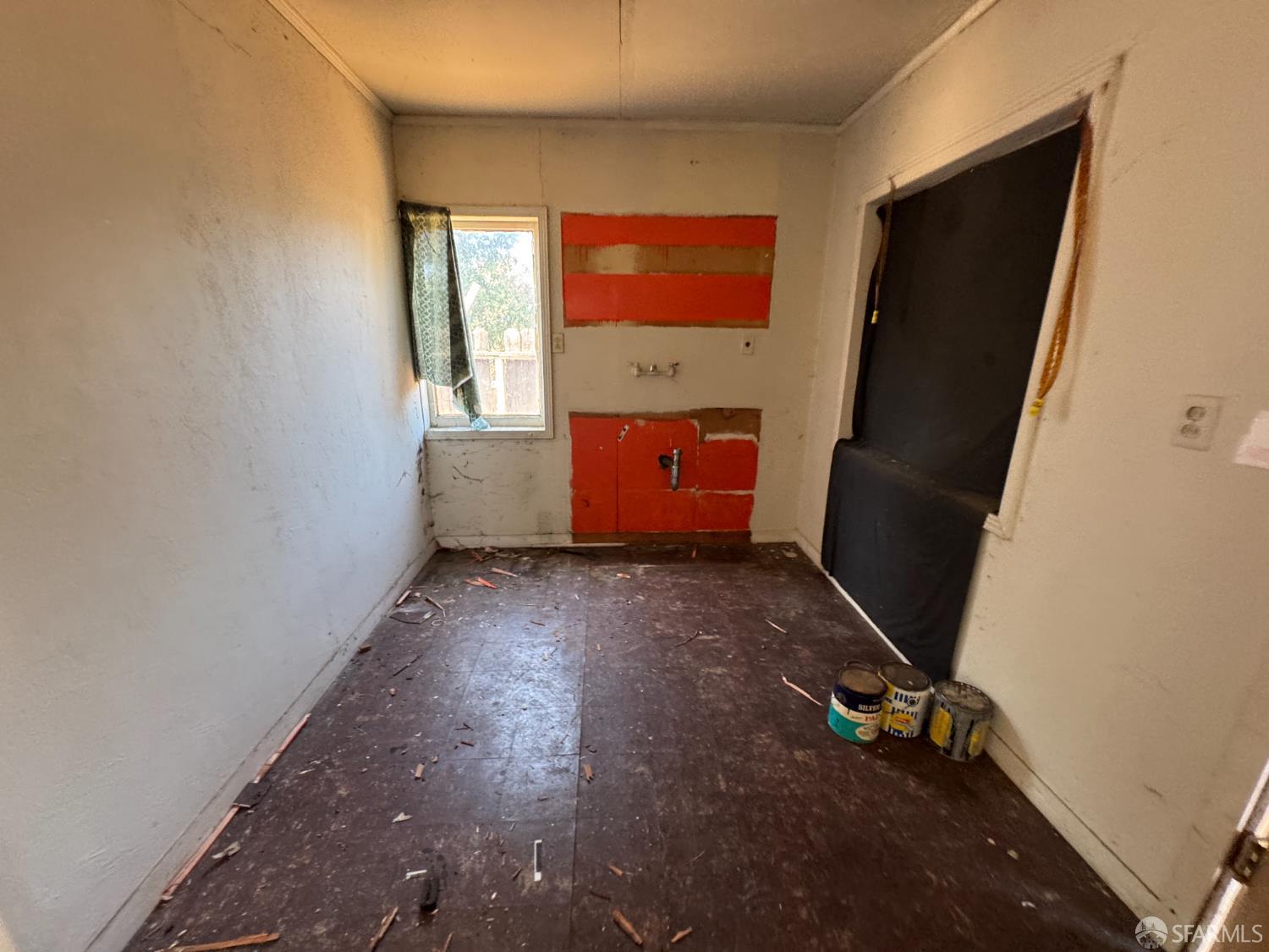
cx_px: 634
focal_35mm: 14
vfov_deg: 85.7
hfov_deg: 102.1
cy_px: 476
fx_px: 513
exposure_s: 1/61
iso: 320
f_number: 2.2
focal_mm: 2.22
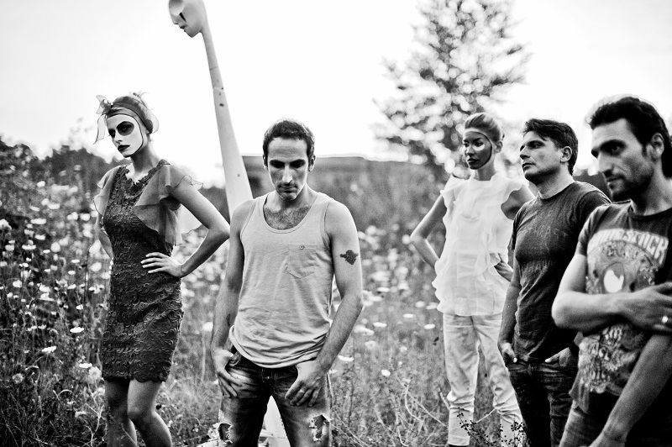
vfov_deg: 26.9
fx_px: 933
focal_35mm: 50
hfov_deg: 39.6
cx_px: 336
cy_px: 224
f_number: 1.8
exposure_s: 1/100
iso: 2500
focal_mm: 50
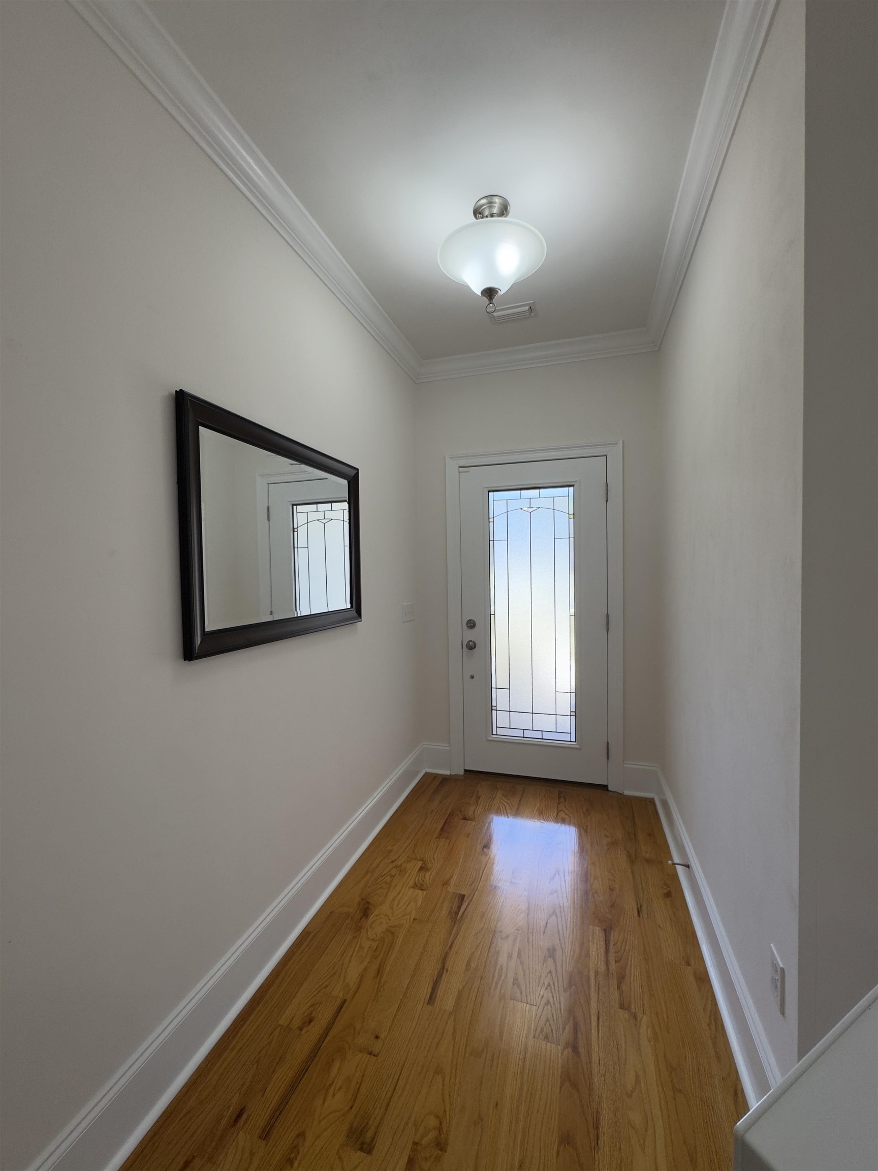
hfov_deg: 85.7
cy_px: 586
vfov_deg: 102.1
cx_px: 439
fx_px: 473
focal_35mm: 14
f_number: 2.2
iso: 80
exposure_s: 1/120
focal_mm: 2.22
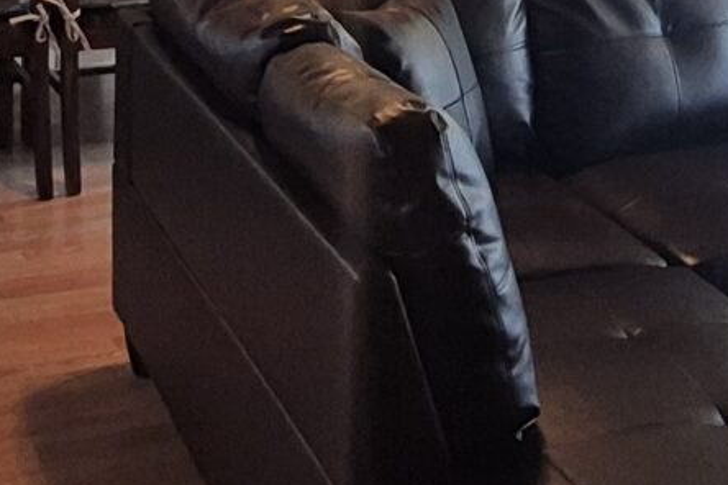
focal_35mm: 78
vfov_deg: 16.6
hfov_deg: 26.0
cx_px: 408
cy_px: -123
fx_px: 1577
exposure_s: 1/60
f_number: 2.2
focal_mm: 1.74
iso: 320
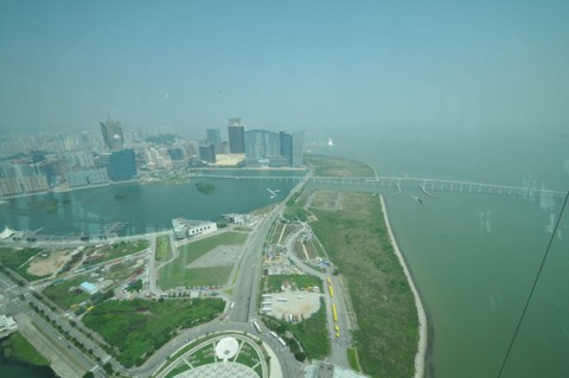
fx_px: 237
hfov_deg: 100.4
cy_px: 189
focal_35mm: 15
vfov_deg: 77.2
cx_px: 284
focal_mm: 10
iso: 200
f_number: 6.3
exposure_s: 1/500
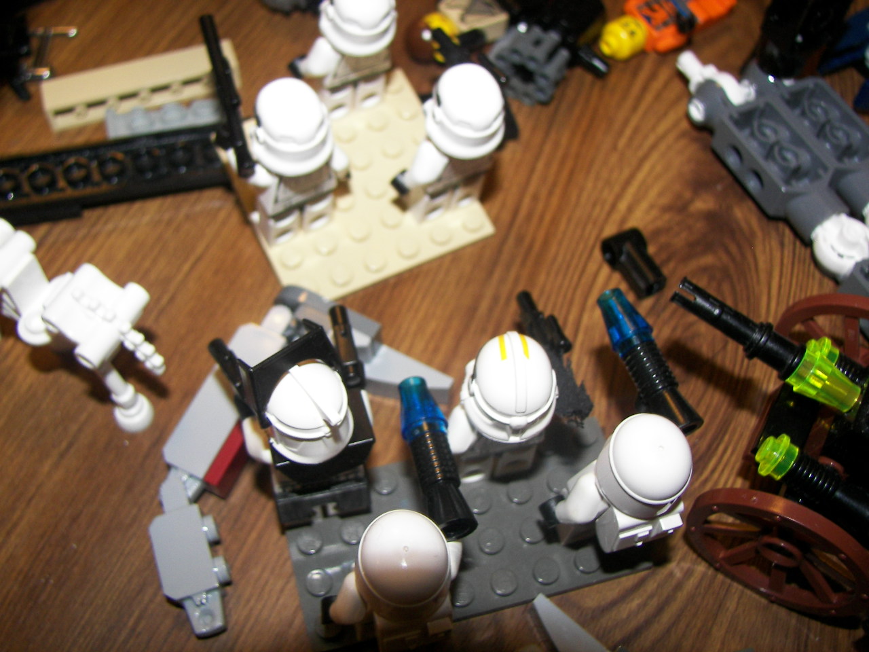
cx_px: 434
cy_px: 326
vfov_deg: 39.7
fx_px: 904
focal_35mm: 36
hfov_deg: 51.4
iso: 100
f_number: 2.8
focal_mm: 6
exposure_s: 1/30
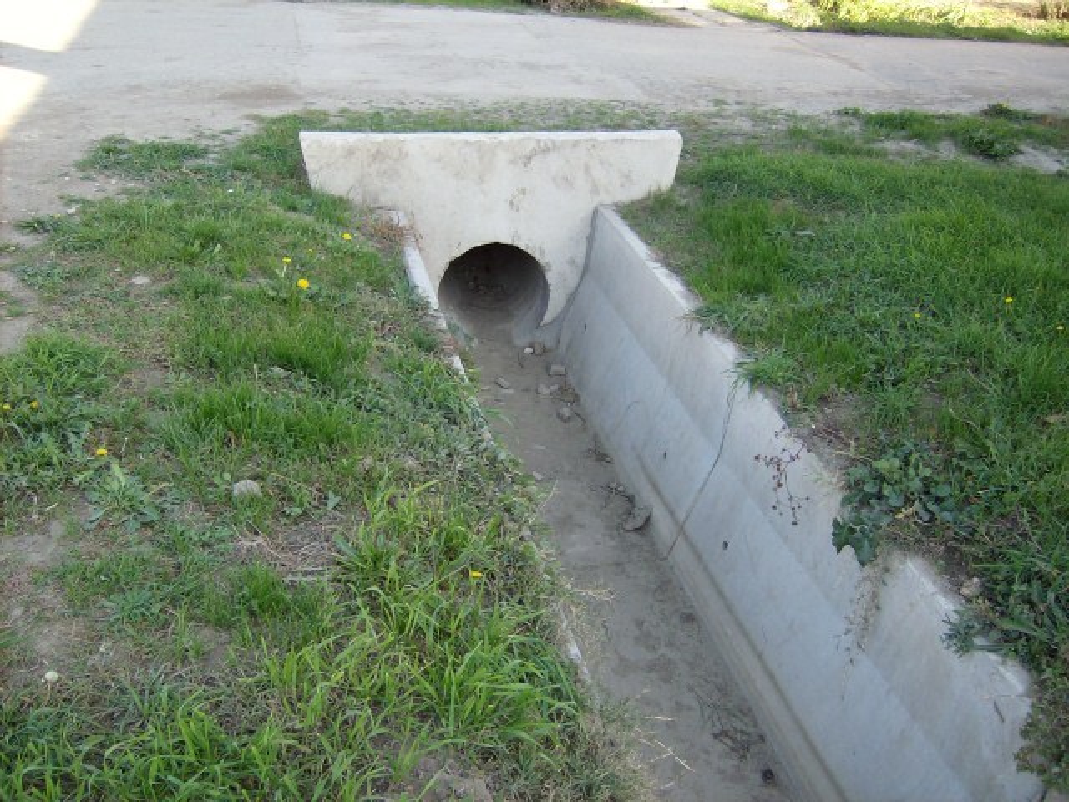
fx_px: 1112
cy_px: 401
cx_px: 534
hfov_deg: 51.4
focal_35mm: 36
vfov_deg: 39.7
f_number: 2.8
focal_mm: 6
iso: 100
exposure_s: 1/208
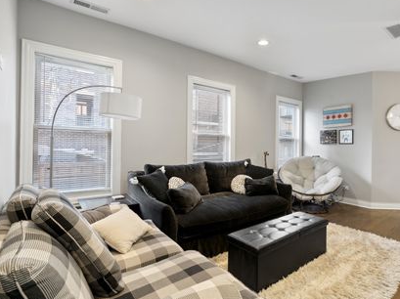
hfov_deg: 80.8
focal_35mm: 20
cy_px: 148
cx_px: 240
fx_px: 231
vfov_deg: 65.9
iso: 320
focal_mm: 17
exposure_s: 1/8
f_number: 7.1
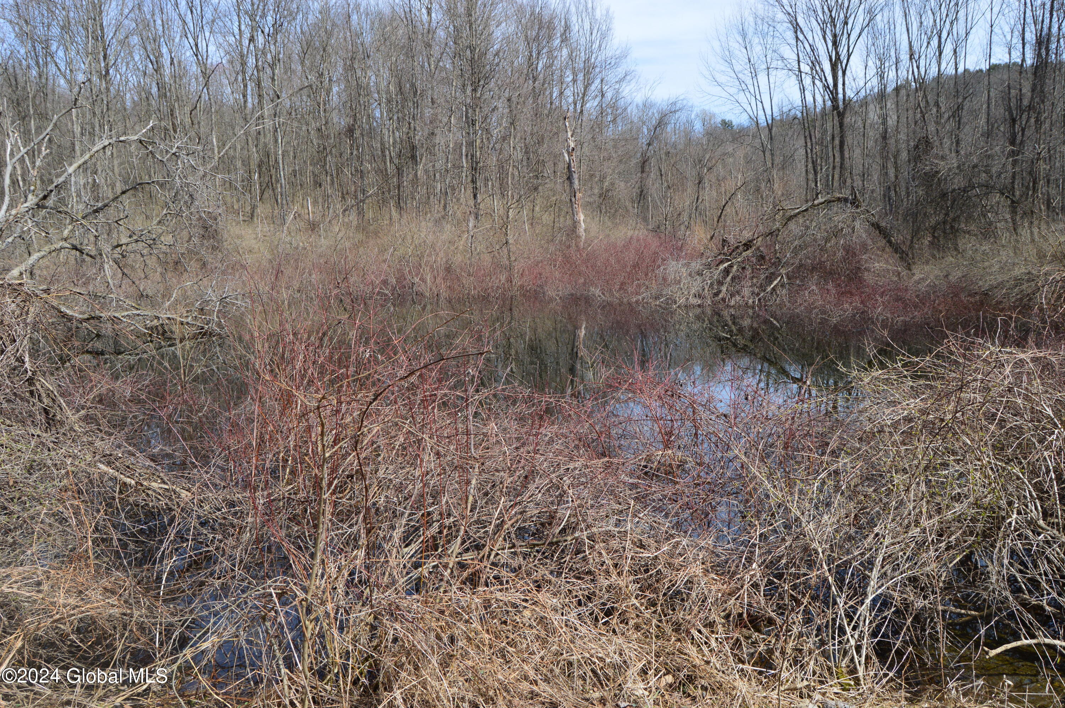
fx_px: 798
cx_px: 532
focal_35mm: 27
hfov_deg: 67.4
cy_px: 354
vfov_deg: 47.8
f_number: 11
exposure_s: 1/400
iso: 400
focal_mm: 18
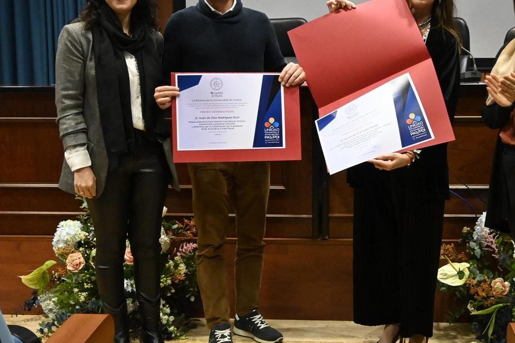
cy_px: 169
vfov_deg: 24.6
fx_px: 786
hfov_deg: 36.0
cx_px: 324
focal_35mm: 55
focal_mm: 20
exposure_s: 1/125
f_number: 5
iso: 5000
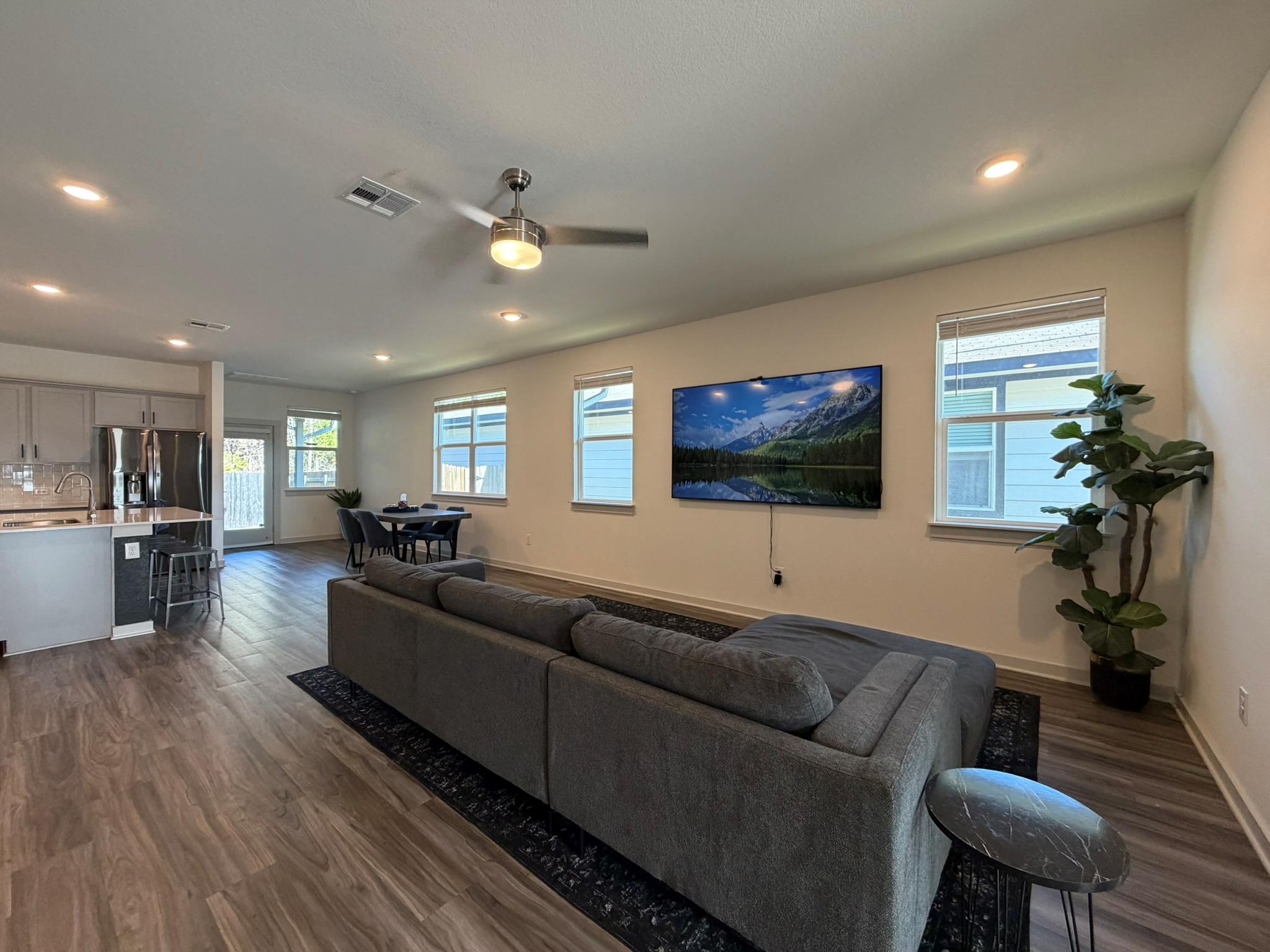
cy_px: 476
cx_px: 635
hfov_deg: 102.1
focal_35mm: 14
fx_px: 514
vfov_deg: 85.7
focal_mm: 2.22
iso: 200
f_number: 2.2
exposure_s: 1/60
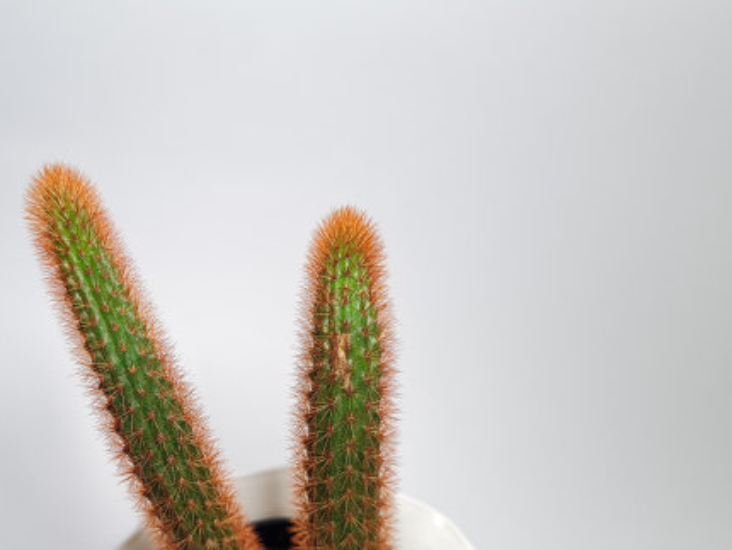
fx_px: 783
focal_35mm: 37
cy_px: 336
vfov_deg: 38.5
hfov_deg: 49.2
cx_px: 242
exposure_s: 1/100
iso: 50
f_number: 1.8
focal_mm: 5.4
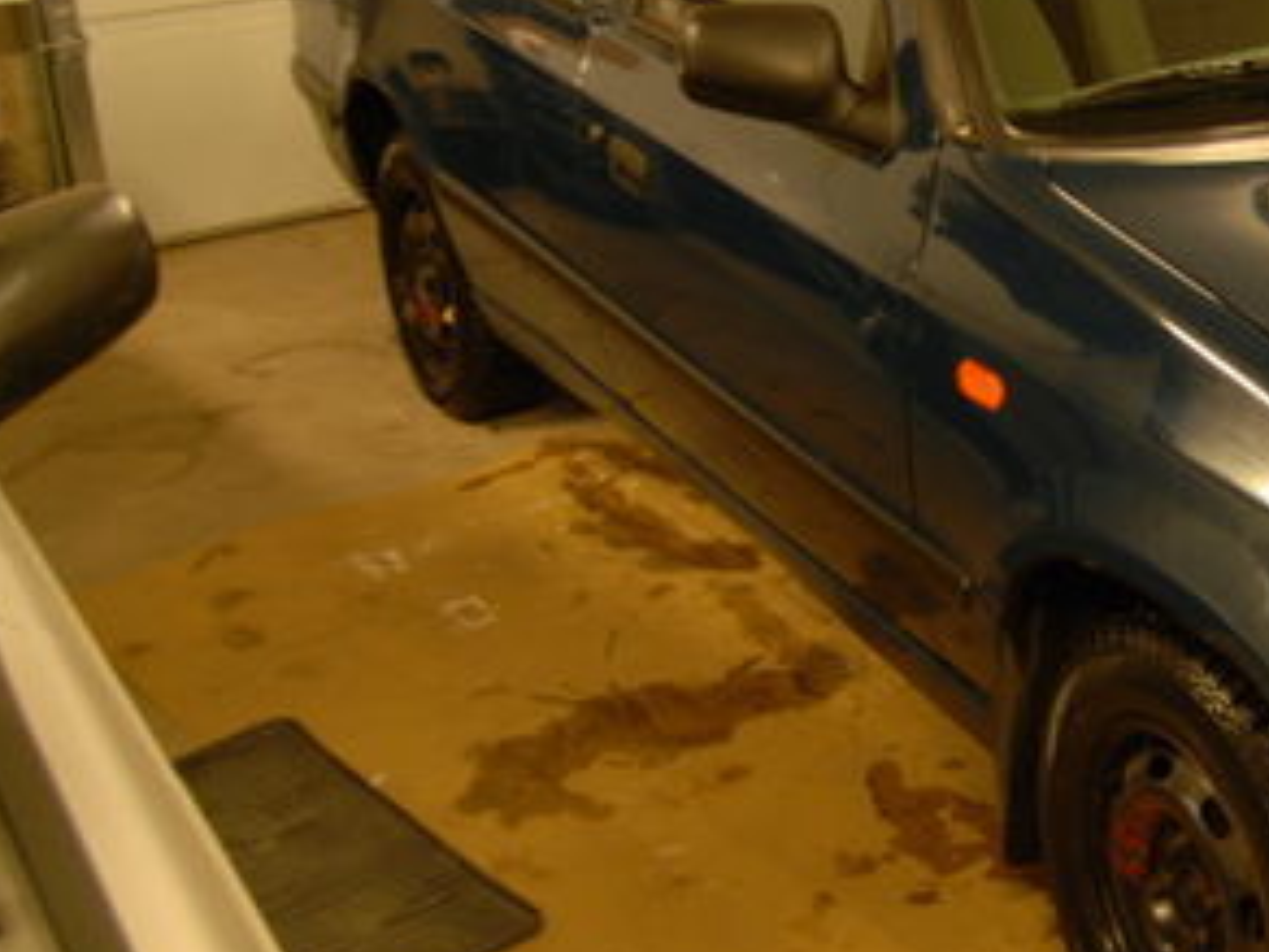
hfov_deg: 31.0
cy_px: 343
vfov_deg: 25.6
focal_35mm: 57
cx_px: 1299
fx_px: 2090
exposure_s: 1/4
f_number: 4.5
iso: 200
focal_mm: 18
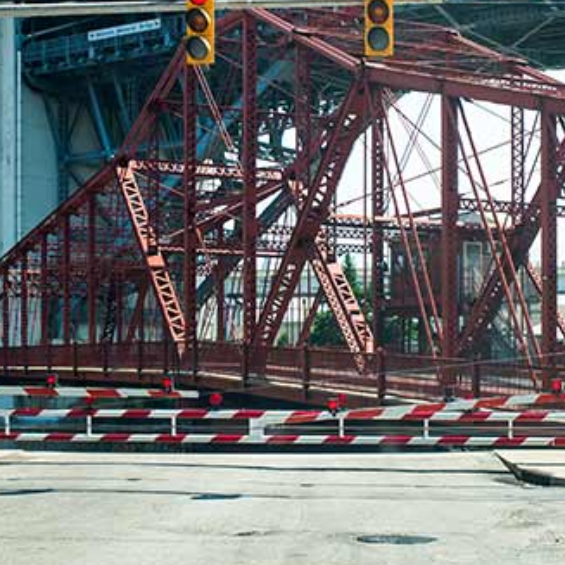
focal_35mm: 64
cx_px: 519
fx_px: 1182
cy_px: 204
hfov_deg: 25.9
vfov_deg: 26.8
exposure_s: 1/500
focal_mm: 34
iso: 400
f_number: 11
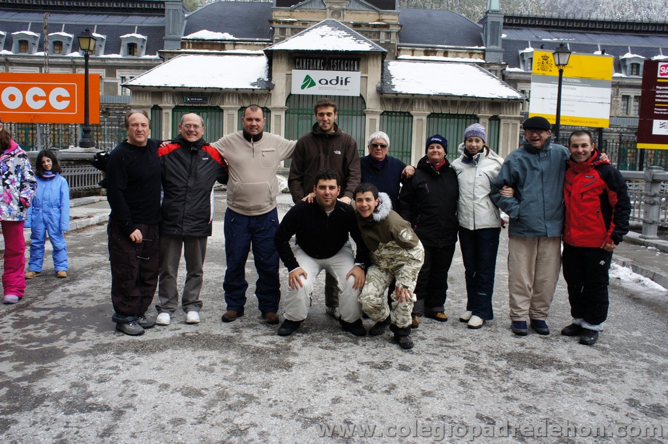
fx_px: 556
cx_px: 334
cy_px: 222
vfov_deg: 43.5
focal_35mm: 30
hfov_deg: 62.0
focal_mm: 20
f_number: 11
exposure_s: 1/250
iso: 500
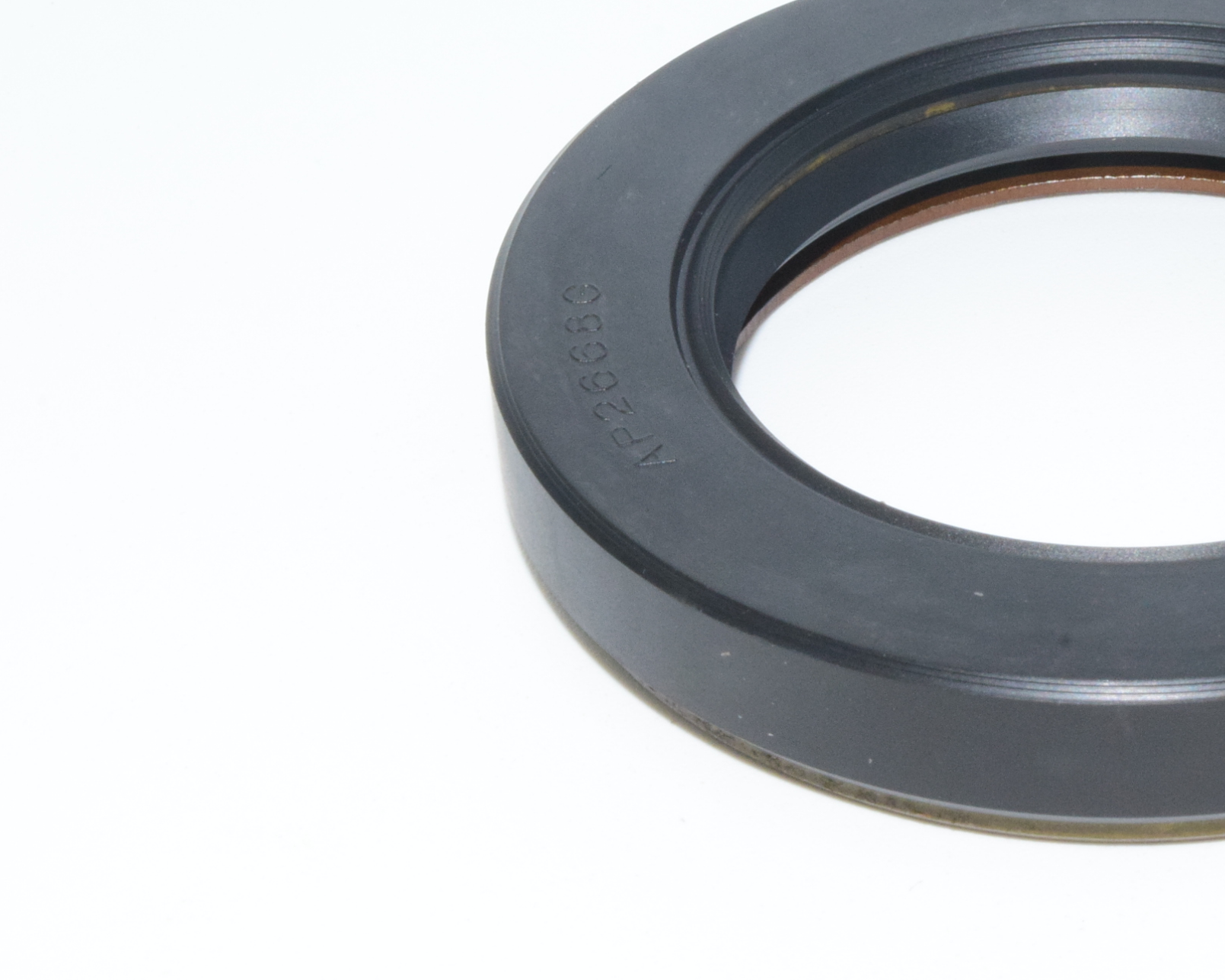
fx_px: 4273
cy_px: 421
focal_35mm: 118
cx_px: 1137
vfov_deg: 13.1
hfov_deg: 16.1
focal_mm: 45
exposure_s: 1/60
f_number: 32
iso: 1600
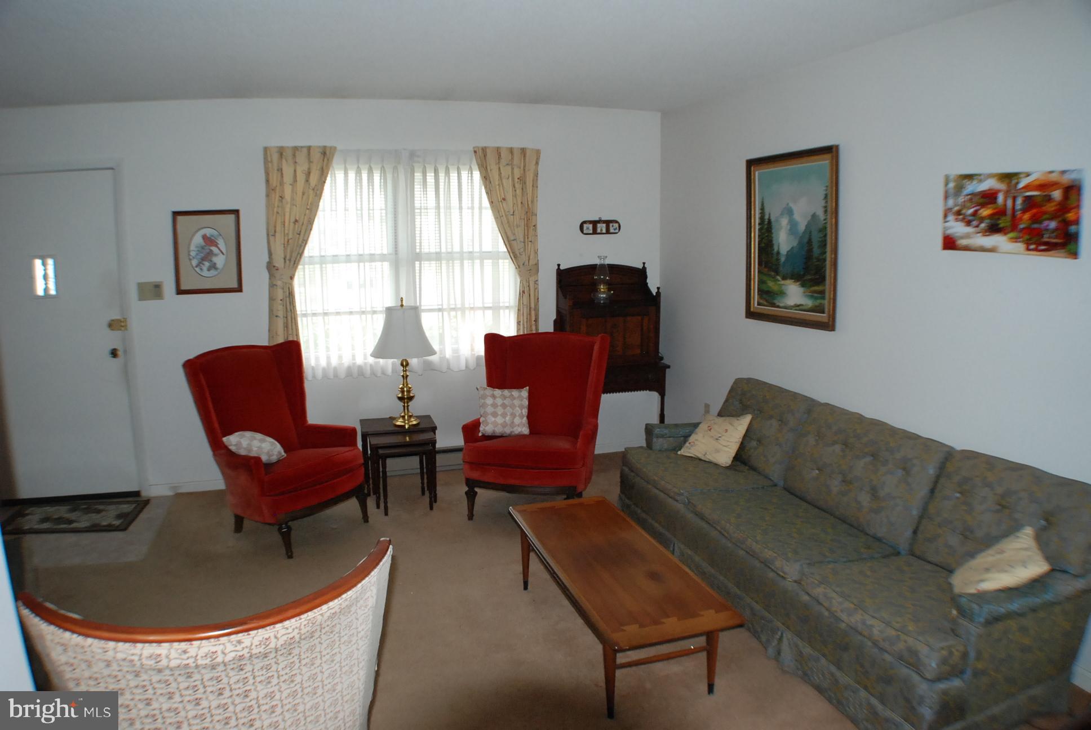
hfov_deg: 61.9
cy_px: 365
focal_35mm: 30
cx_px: 546
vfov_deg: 43.7
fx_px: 910
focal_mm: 20
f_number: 5
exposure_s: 1/60
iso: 1000
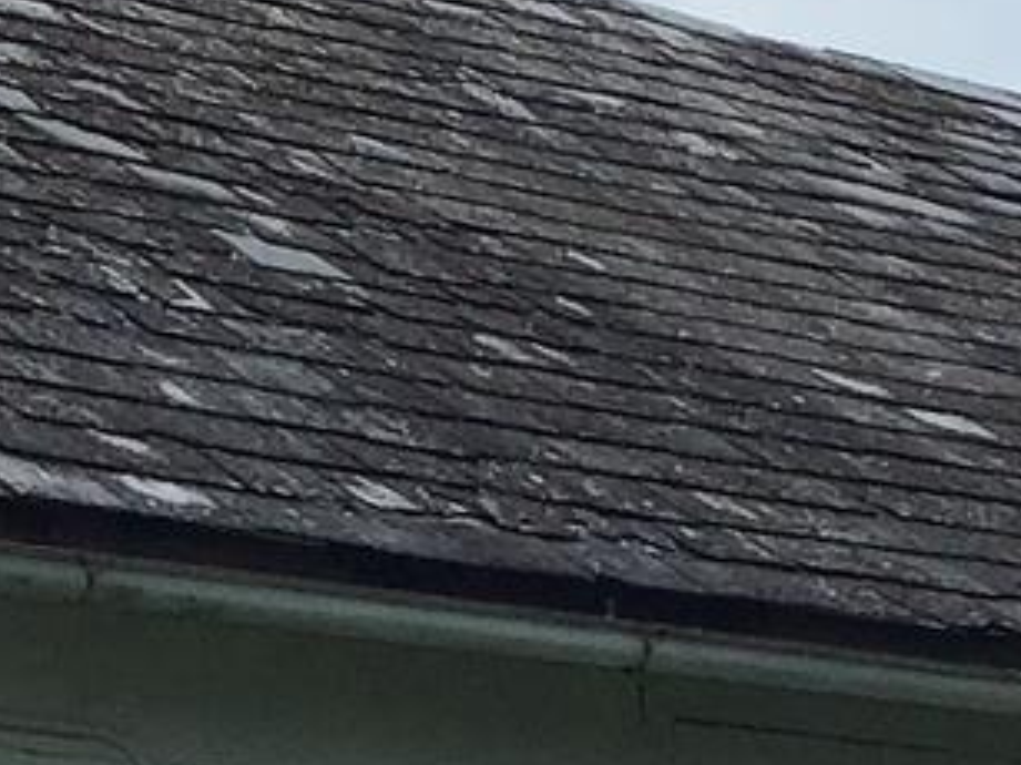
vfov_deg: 7.0
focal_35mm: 207
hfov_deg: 9.6
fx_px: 6103
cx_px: 515
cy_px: 1387
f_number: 2.4
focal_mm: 3.3
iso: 25
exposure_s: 1/1733
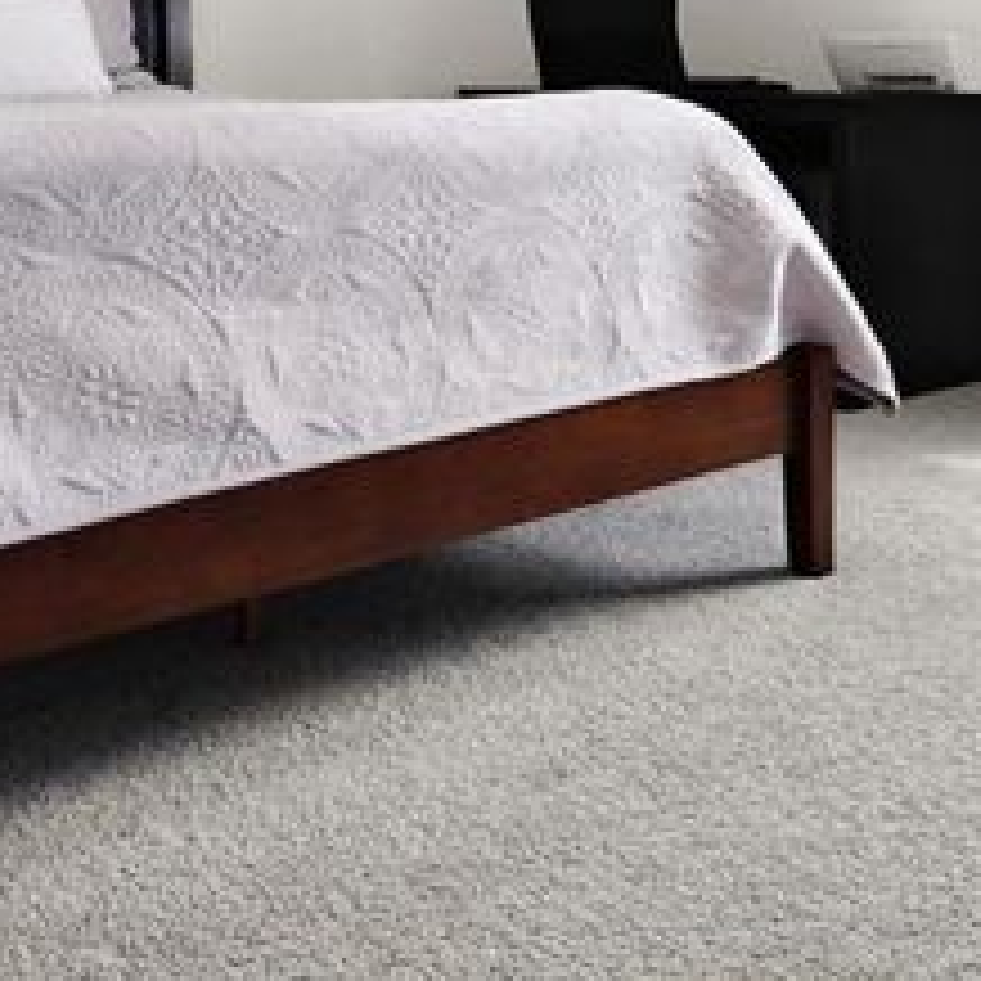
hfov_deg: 37.0
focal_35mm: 45
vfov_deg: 34.4
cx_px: 623
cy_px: 34
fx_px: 1455
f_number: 5
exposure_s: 1/100
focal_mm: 11
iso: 640
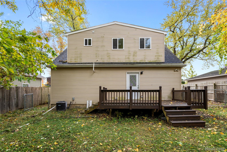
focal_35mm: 16
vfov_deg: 73.7
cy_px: 76
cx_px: 114
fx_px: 101
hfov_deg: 96.7
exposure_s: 1/125
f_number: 4
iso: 100
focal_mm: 16
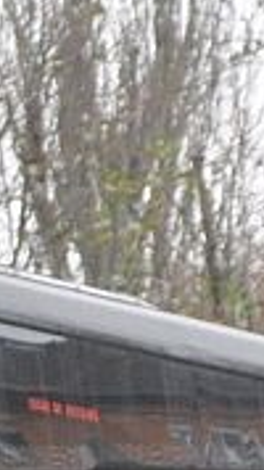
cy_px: 882
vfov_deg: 4.3
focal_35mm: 499
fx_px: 6216
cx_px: -904
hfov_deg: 2.4
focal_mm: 40
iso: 1600
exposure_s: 1/250
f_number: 4.5
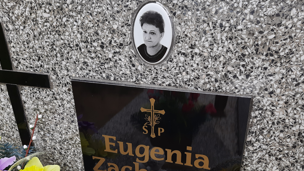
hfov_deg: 62.6
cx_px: 163
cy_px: 119
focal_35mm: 31
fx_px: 250
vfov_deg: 37.2
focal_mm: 4.6
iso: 20
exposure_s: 1/229
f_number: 2
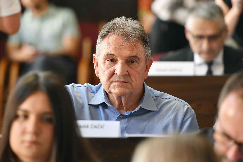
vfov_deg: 6.9
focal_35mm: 200
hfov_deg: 10.3
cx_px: 122
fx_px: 1350
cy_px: 81
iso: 2500
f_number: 4
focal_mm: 200
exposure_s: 1/200
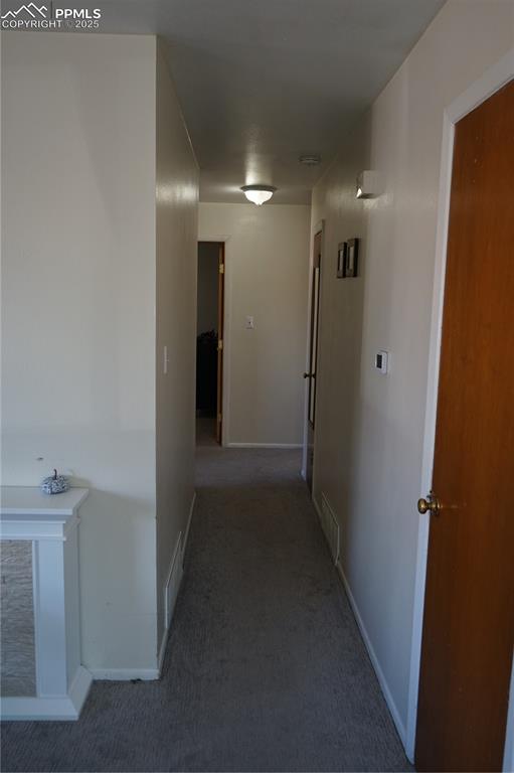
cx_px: 257
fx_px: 600
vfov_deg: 65.5
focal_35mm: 28
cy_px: 386
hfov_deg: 46.3
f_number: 4
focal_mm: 28
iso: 800
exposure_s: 1/160
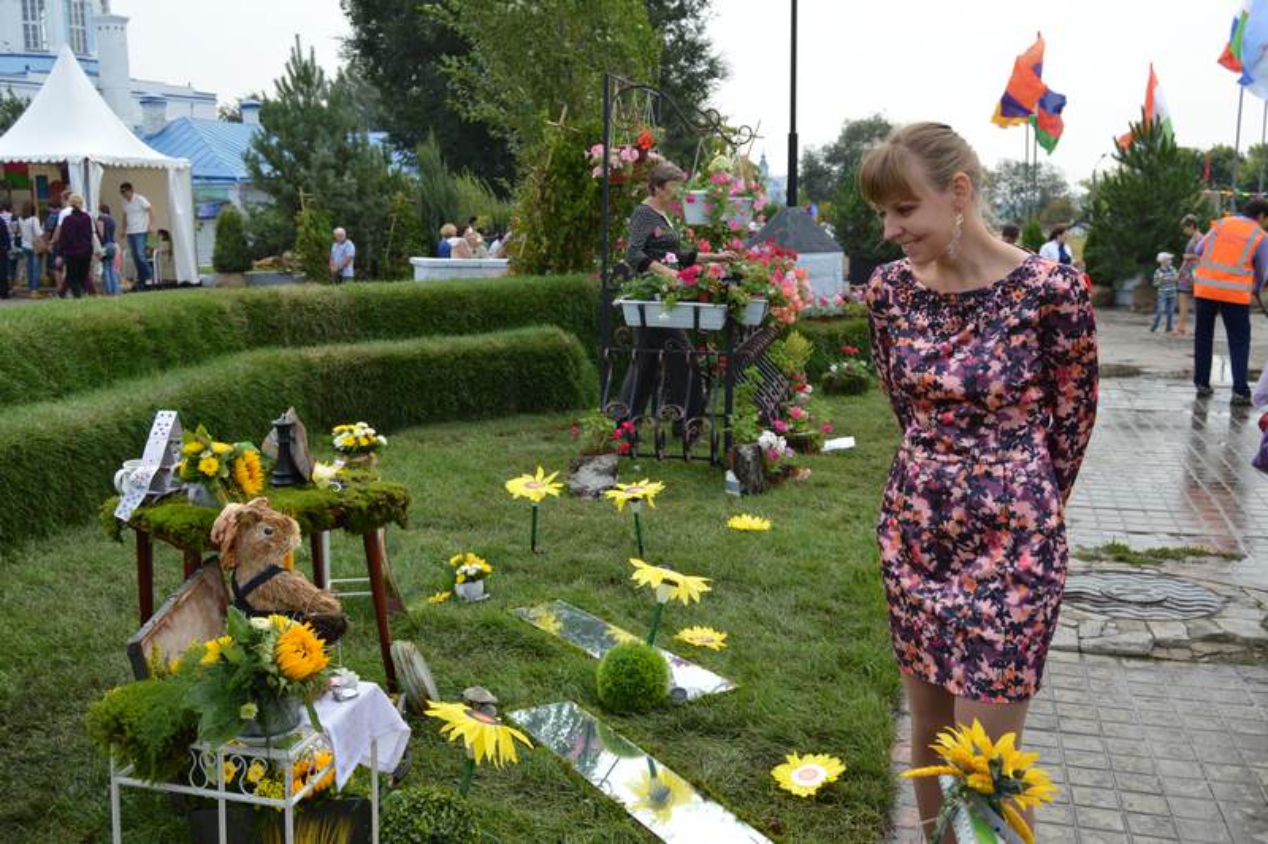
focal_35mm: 36
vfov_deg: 36.8
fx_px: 1267
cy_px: 422
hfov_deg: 53.2
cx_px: 634
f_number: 7.1
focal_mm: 24
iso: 100
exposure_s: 1/200
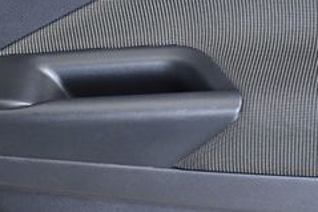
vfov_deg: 6.8
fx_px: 1774
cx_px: 156
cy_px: 21
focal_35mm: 201
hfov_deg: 10.2
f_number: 5.6
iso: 2500
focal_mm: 50
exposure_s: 1/125
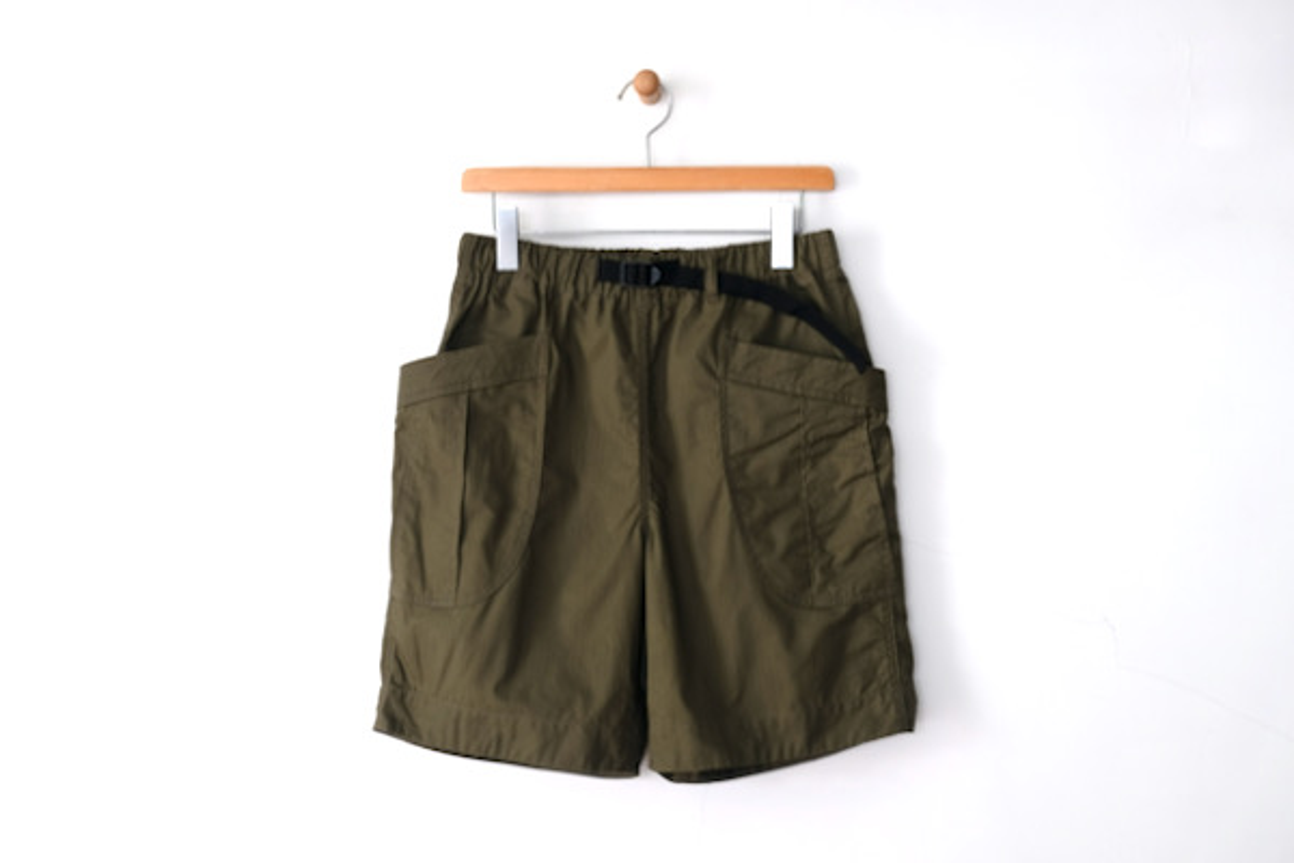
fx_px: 1617
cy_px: 432
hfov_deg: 43.6
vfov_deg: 29.9
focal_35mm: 45
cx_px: 647
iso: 200
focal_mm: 30.2
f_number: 3.6
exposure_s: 1/1.2
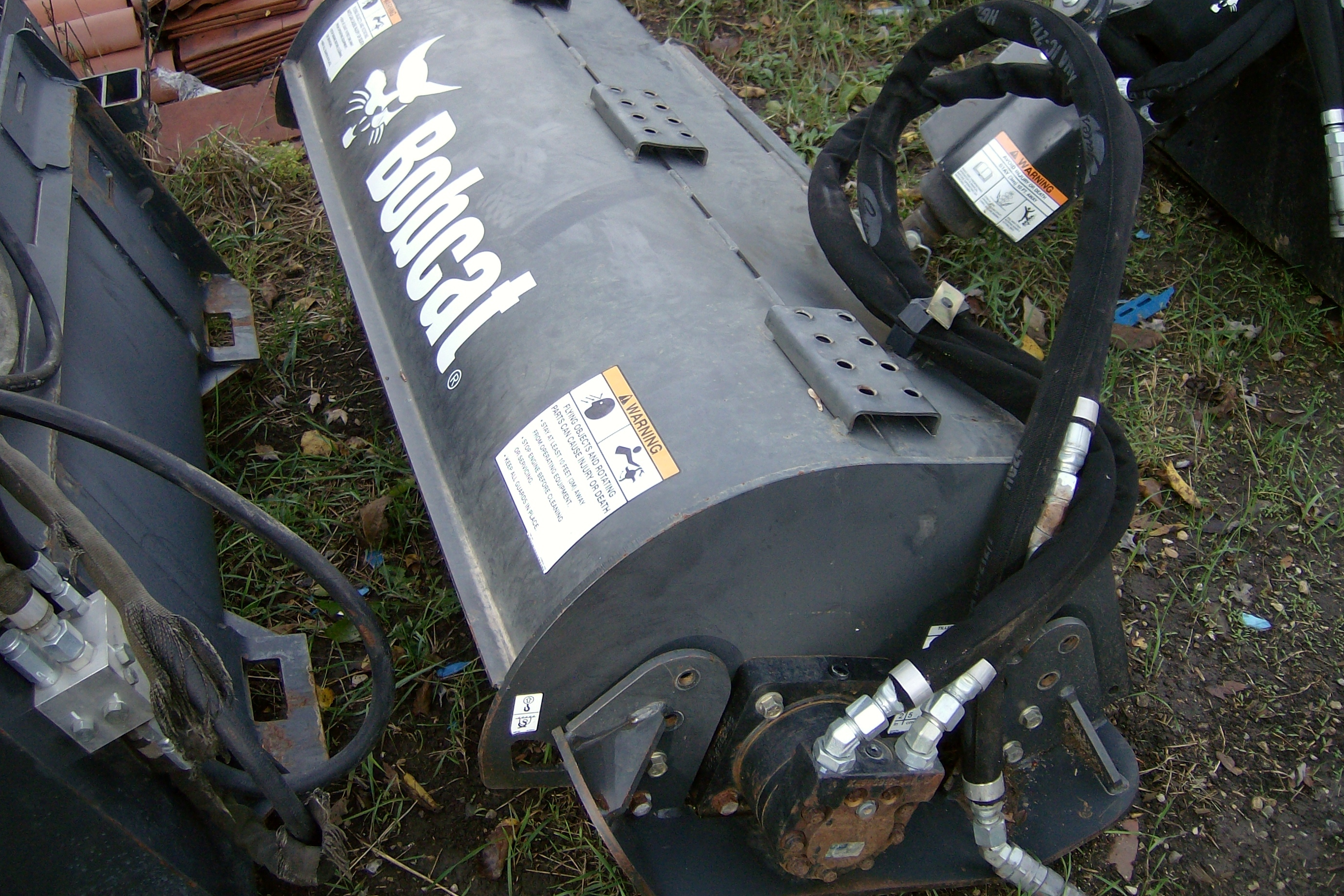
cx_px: 672
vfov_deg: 35.0
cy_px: 394
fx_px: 1419
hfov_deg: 50.7
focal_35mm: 38
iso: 100
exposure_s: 1/357
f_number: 2.8
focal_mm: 6
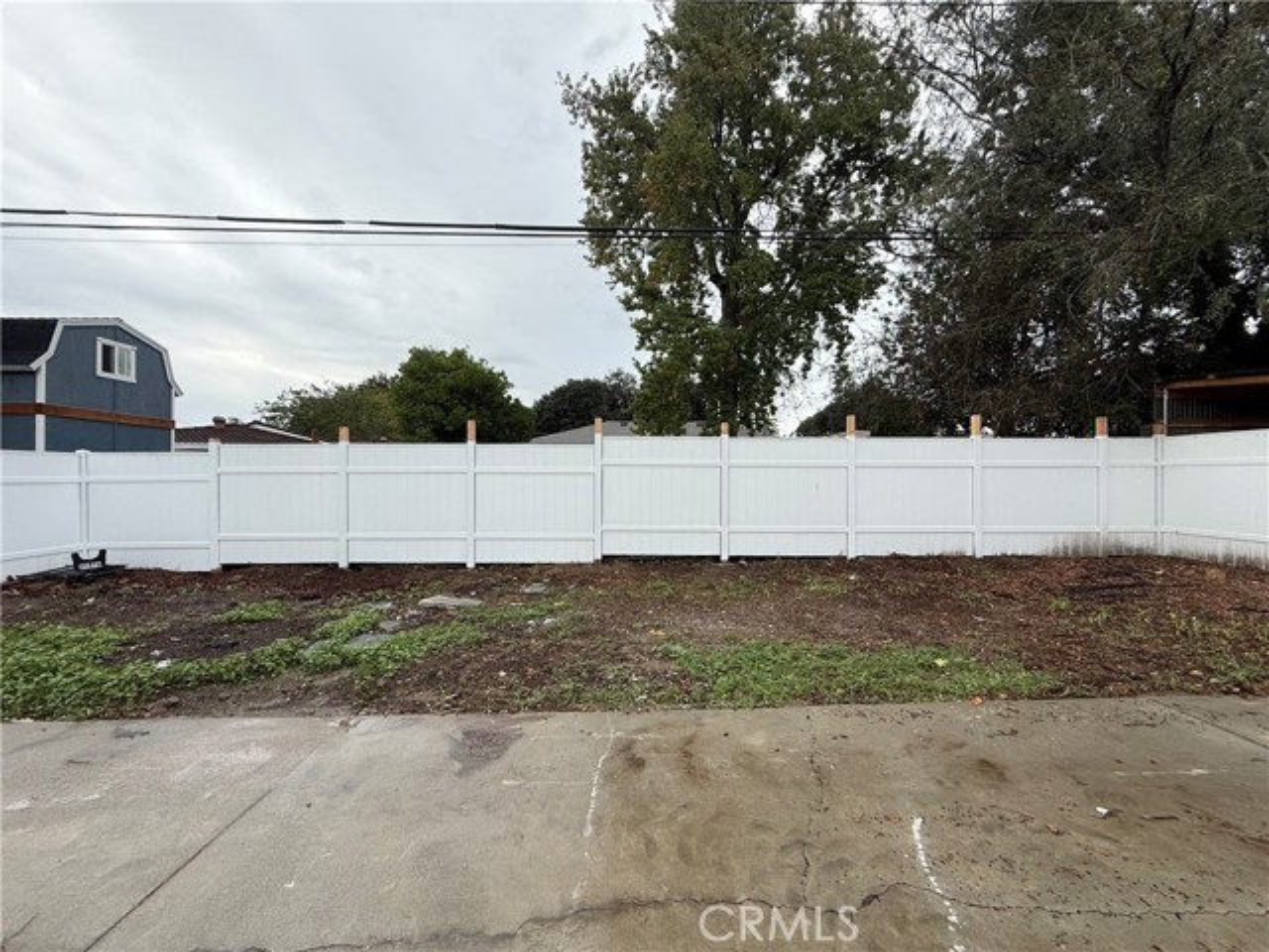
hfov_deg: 102.1
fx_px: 513
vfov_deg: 85.7
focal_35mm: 14
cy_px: 476
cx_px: 634
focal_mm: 2.22
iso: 50
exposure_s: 1/393
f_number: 2.2
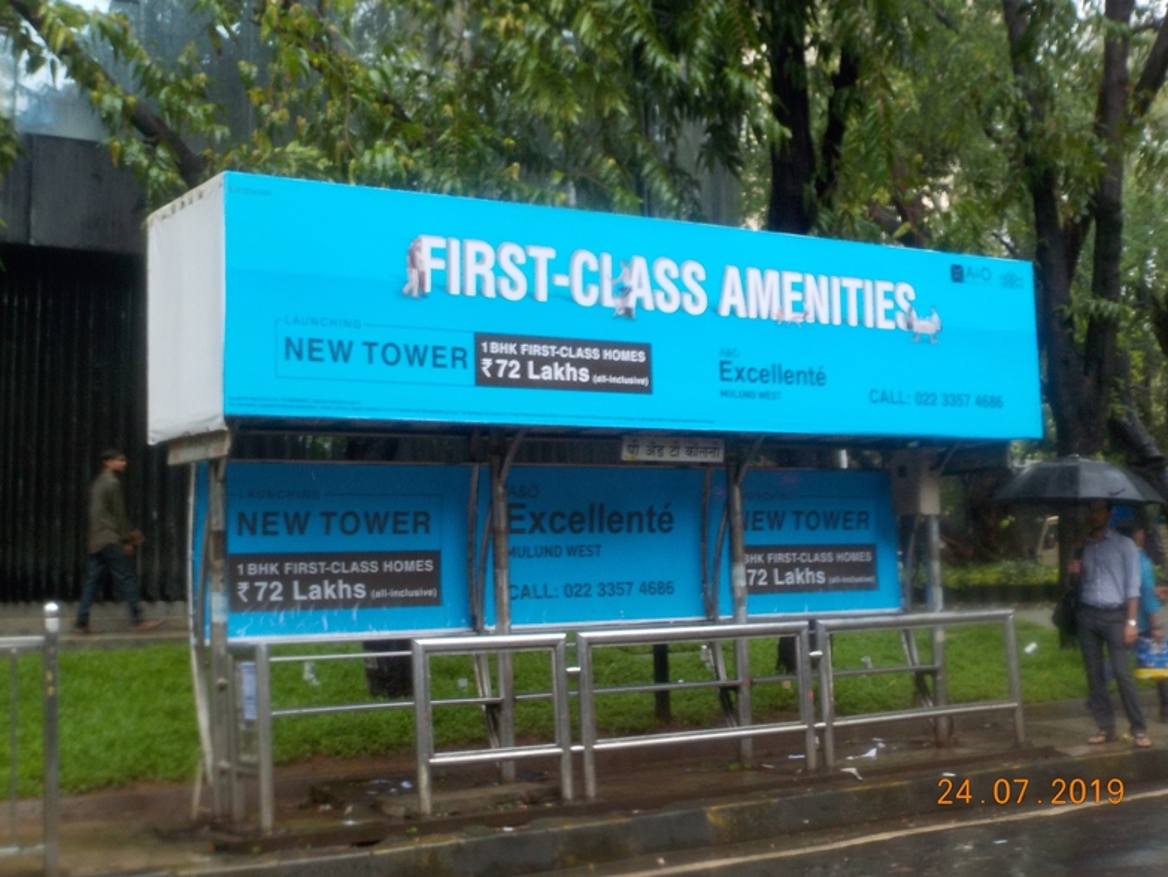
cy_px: 436
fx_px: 1620
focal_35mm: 48
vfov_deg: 30.3
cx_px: 579
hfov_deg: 39.6
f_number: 4.2
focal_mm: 6.4
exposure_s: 1/30
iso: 160
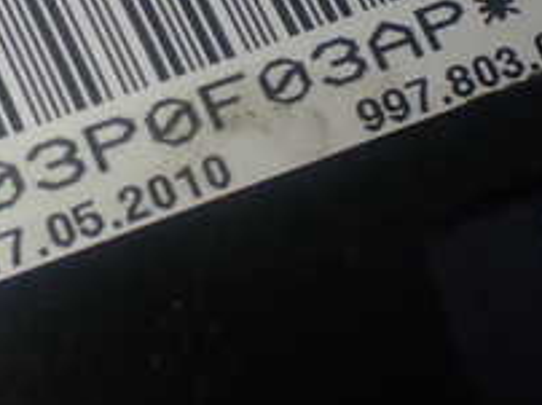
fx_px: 1767
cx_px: 91
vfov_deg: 13.0
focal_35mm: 113
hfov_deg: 17.3
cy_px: 56
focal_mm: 6.83
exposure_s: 1/80
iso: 100
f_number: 2.7
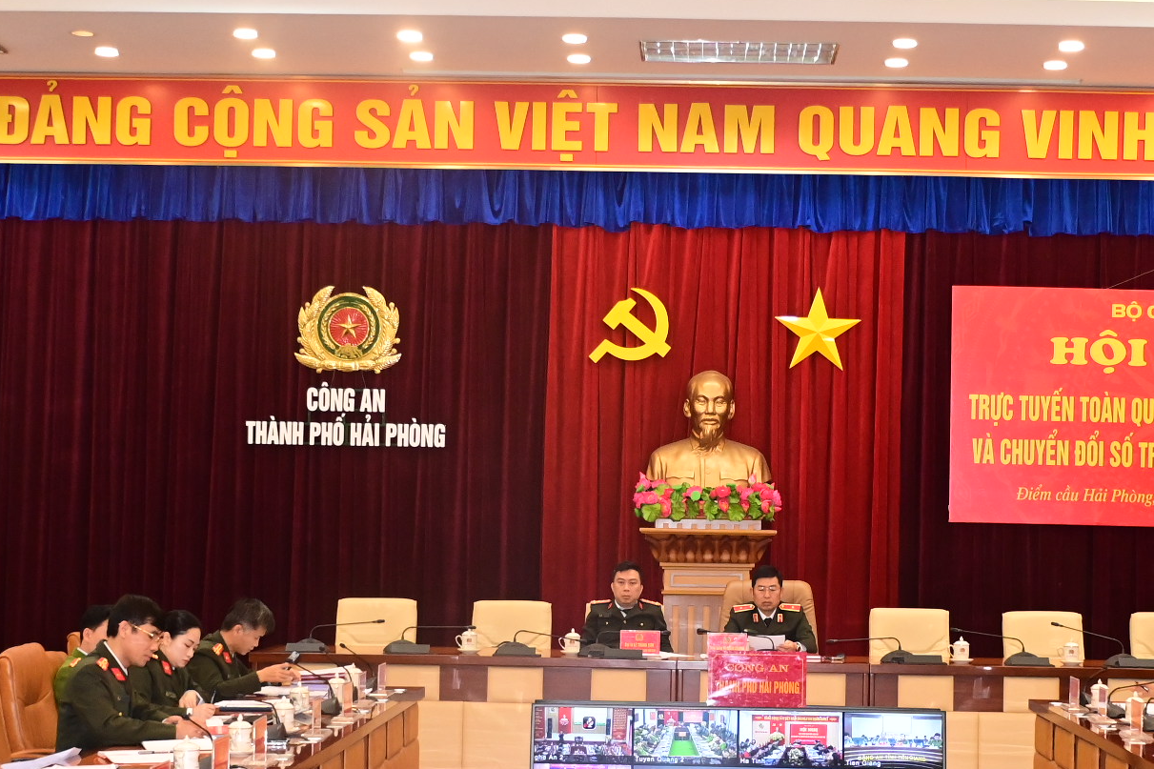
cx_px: 704
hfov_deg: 30.9
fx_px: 2083
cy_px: 505
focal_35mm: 65
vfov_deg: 20.8
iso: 2500
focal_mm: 27
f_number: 4
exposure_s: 1/200
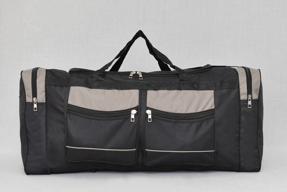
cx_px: 144
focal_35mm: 39
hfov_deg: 49.5
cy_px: 96
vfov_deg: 34.3
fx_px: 311
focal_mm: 26
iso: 100
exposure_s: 1/60
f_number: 5.6
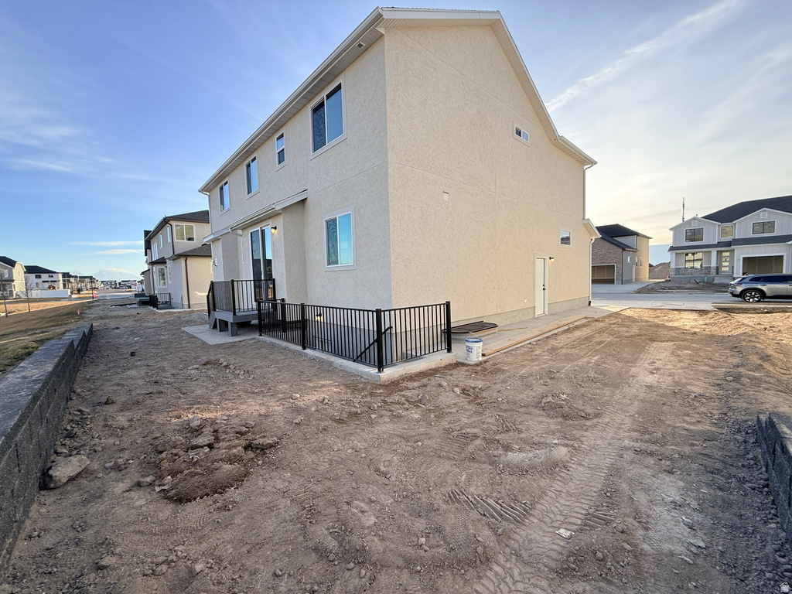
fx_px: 320
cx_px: 396
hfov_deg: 102.1
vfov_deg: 85.7
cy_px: 297
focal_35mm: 14
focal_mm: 2.22
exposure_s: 1/686
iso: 64
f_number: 2.2
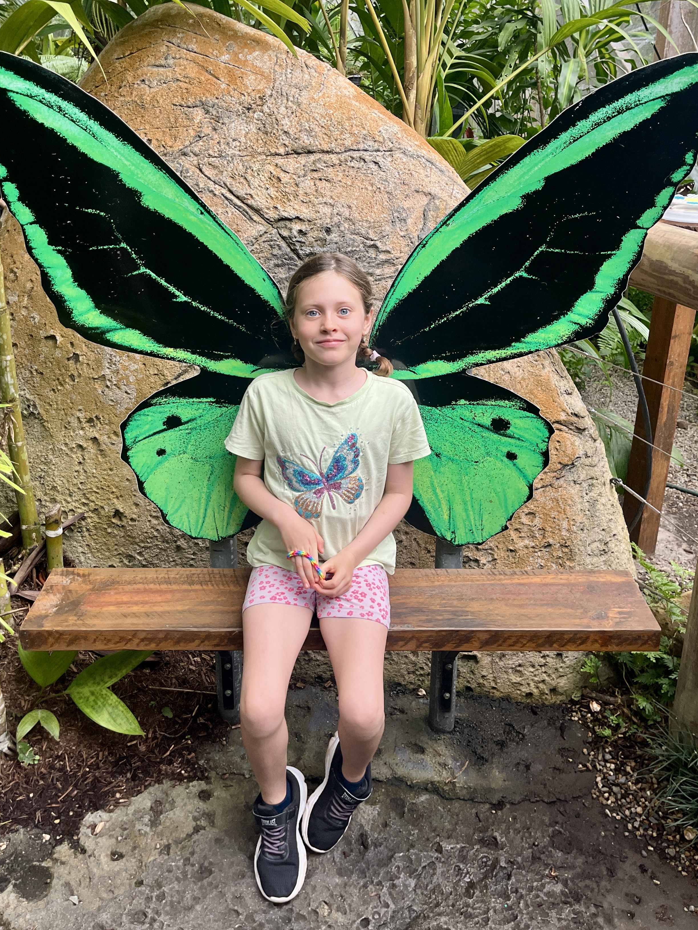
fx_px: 860
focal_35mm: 32
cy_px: 381
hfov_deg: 44.2
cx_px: 349
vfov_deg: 56.5
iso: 100
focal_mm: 5.1
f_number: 1.6
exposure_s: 1/122
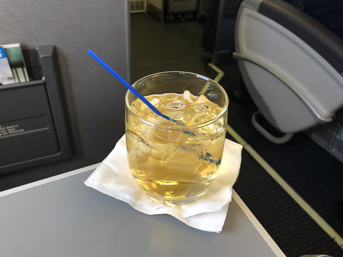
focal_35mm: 28
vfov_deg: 49.7
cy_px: 128
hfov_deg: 63.4
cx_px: 172
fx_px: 277
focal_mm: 4
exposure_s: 1/9
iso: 100
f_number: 1.8
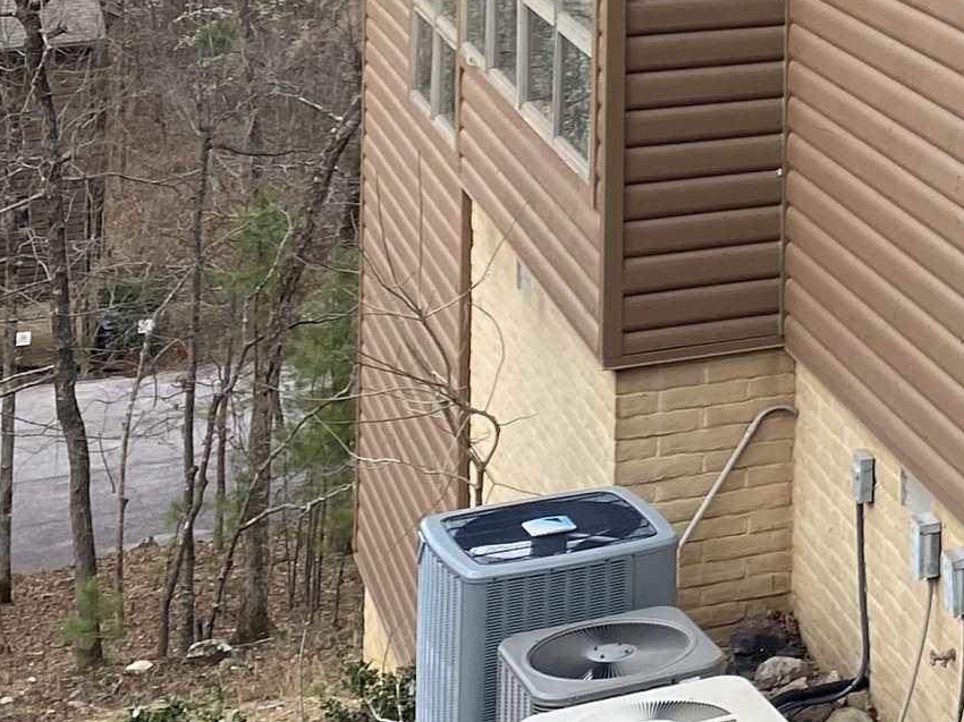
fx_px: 2617
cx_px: 1447
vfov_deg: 14.5
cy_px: -424
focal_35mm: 94
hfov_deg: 18.5
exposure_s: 1/742
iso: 32
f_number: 1.8
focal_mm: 4.25
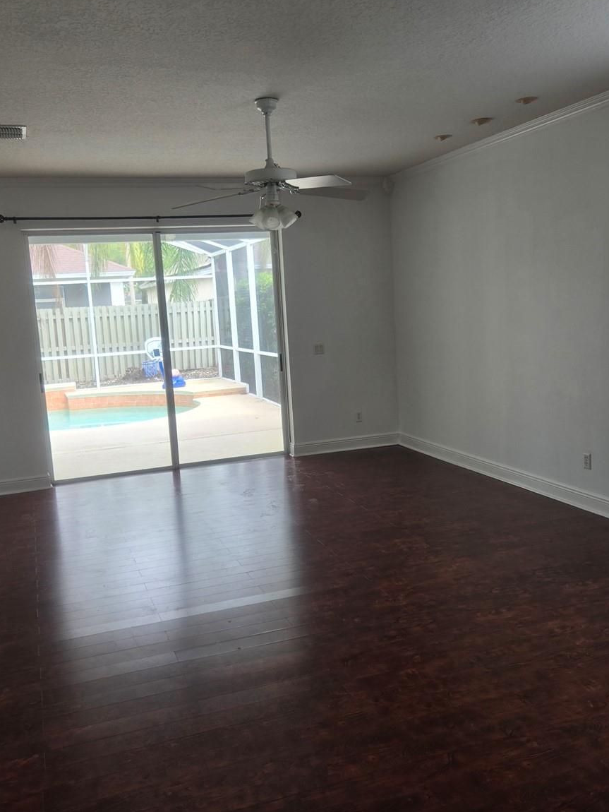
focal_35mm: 32
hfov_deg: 44.2
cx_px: 289
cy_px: 402
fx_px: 750
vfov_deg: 56.8
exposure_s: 1/120
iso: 32
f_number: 1.8
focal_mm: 5.4
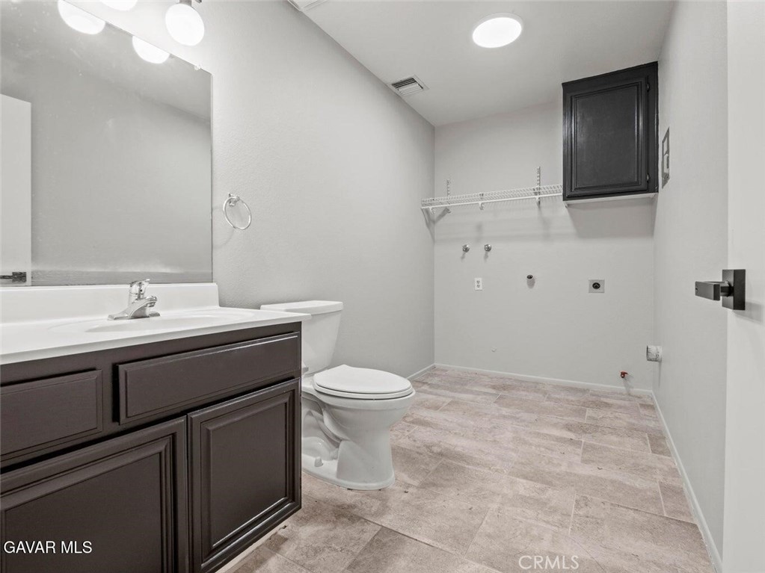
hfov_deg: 94.5
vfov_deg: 78.1
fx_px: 354
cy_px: 286
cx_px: 382
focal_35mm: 16
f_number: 8
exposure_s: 1/2.5
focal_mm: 8
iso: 200
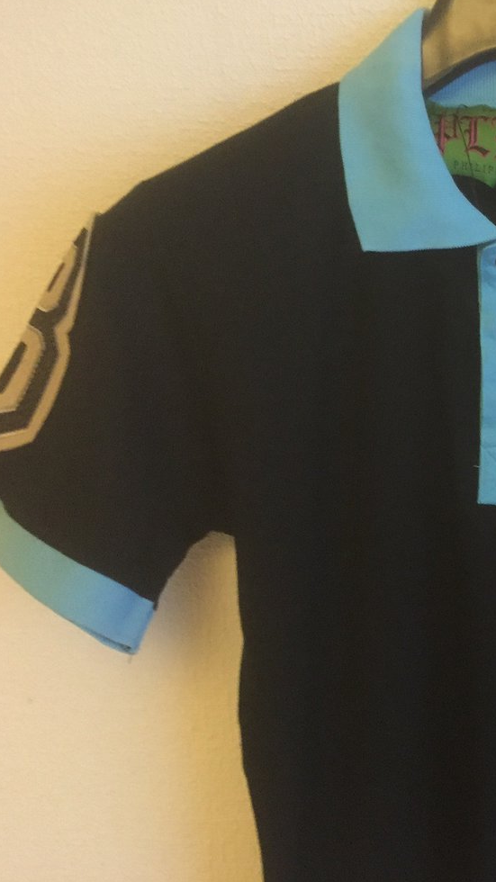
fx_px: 1006
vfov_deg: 47.4
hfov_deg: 25.6
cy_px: 440
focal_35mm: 43
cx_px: 551
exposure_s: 1/17
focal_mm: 4.15
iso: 500
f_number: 2.2
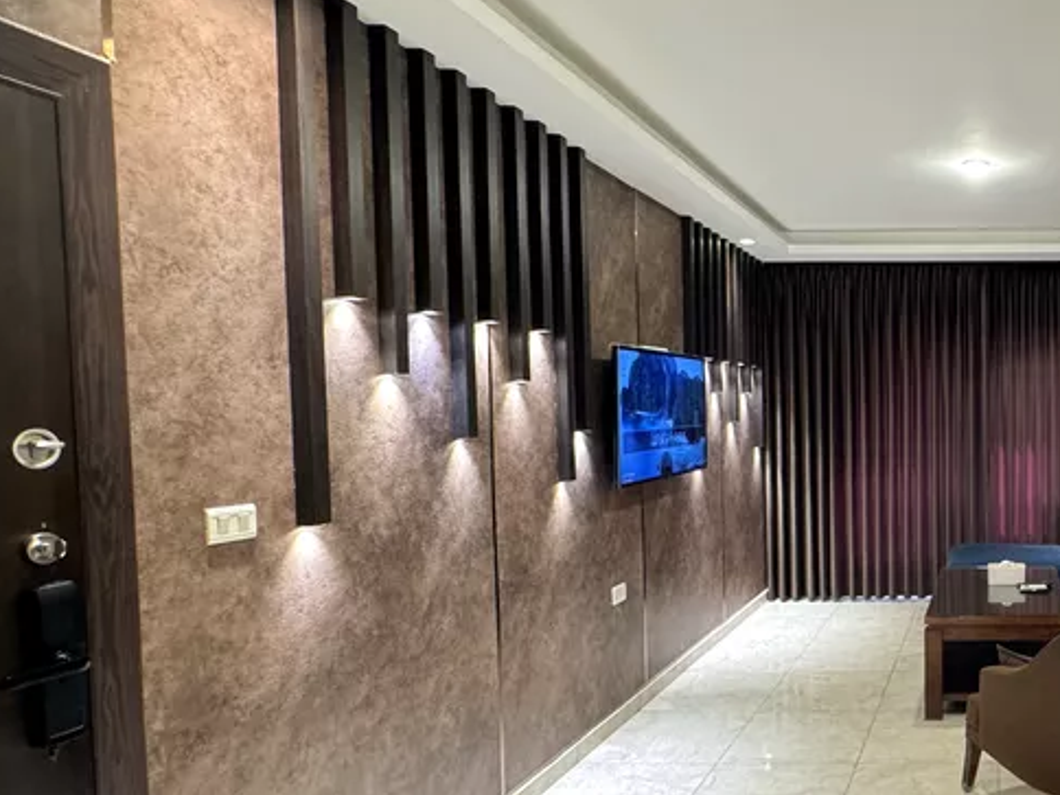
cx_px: 993
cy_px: 442
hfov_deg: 54.8
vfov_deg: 51.2
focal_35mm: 27
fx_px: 827
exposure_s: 1/50
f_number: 2.2
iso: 500
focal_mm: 2.22
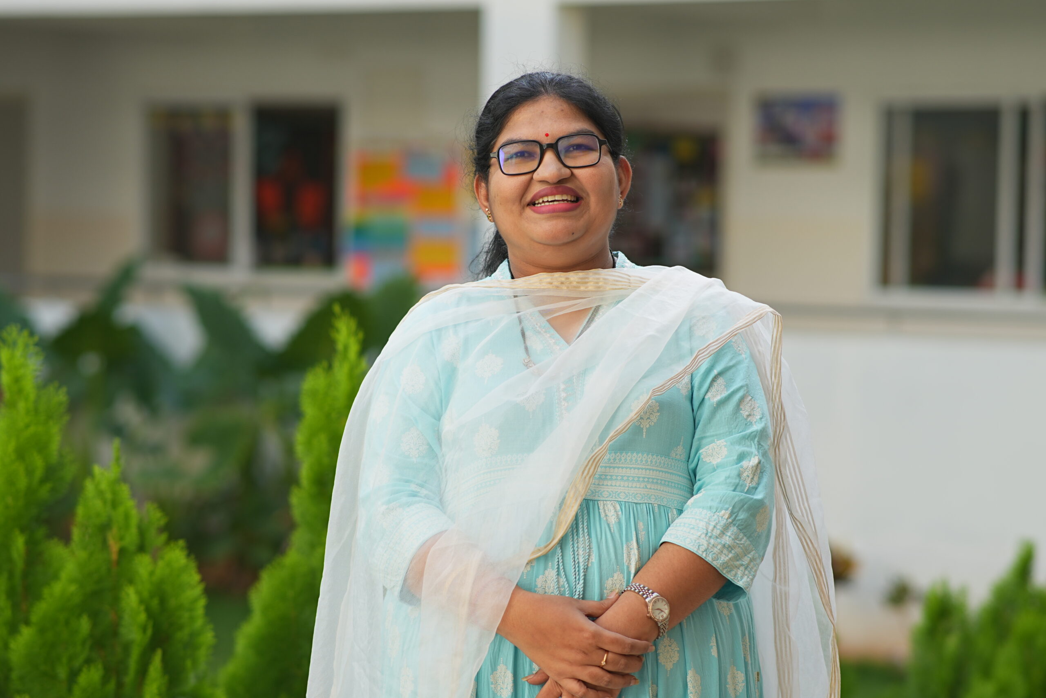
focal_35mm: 127
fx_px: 3690
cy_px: 349
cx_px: 523
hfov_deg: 16.1
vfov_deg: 10.8
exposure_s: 1/500
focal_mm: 85
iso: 125
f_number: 2.2
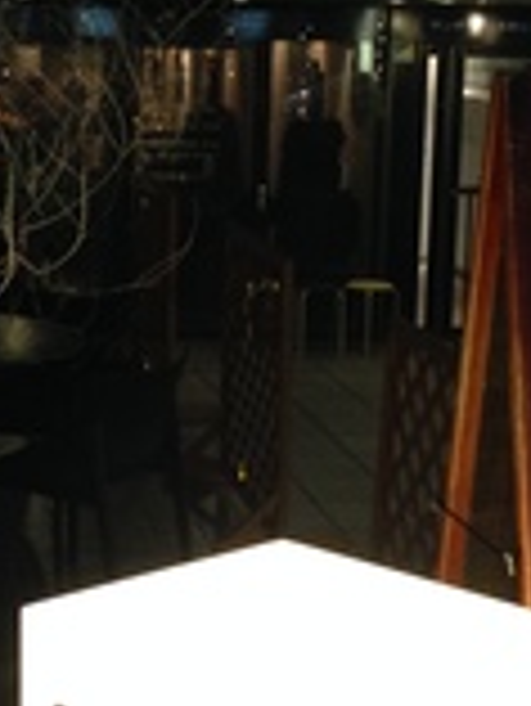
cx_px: 212
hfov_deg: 17.6
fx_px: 1716
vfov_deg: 23.3
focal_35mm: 84
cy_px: 346
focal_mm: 4.12
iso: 200
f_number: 2.4
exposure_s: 1/20
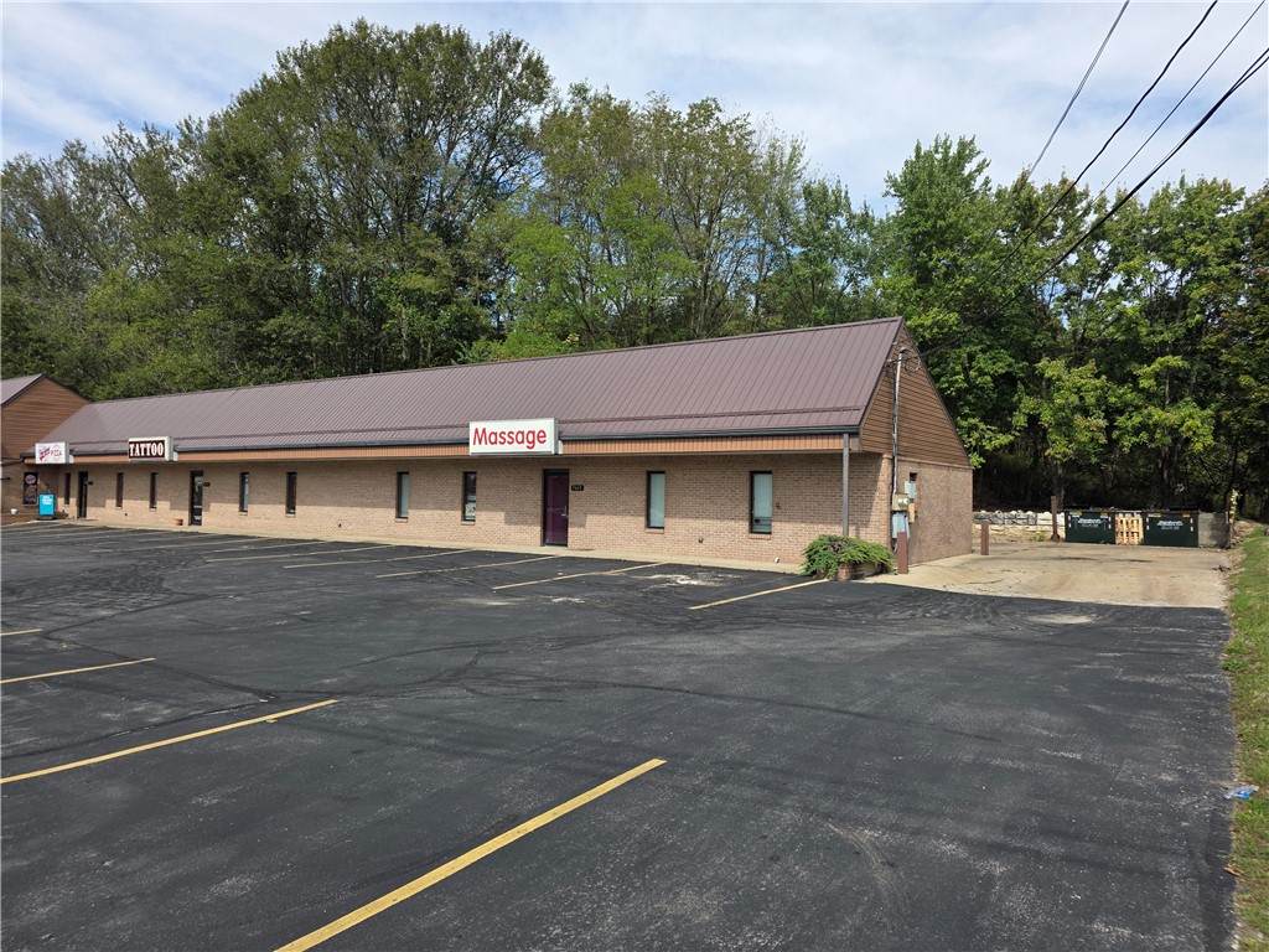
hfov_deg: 73.9
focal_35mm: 23
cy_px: 476
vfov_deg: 58.9
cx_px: 634
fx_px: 843
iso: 80
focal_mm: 6.3
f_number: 1.7
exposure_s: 1/3483
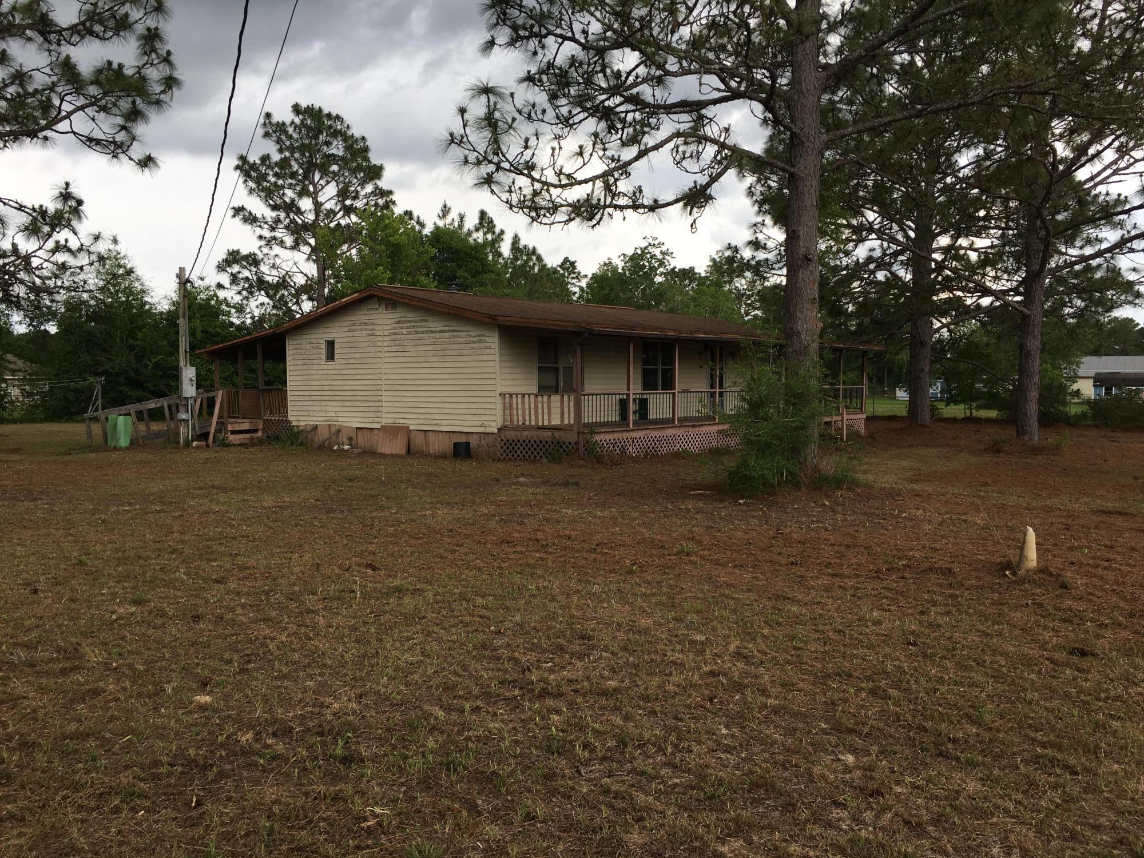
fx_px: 958
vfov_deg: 48.2
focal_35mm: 29
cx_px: 572
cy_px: 429
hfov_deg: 61.7
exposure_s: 1/527
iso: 25
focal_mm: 4.15
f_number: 2.2
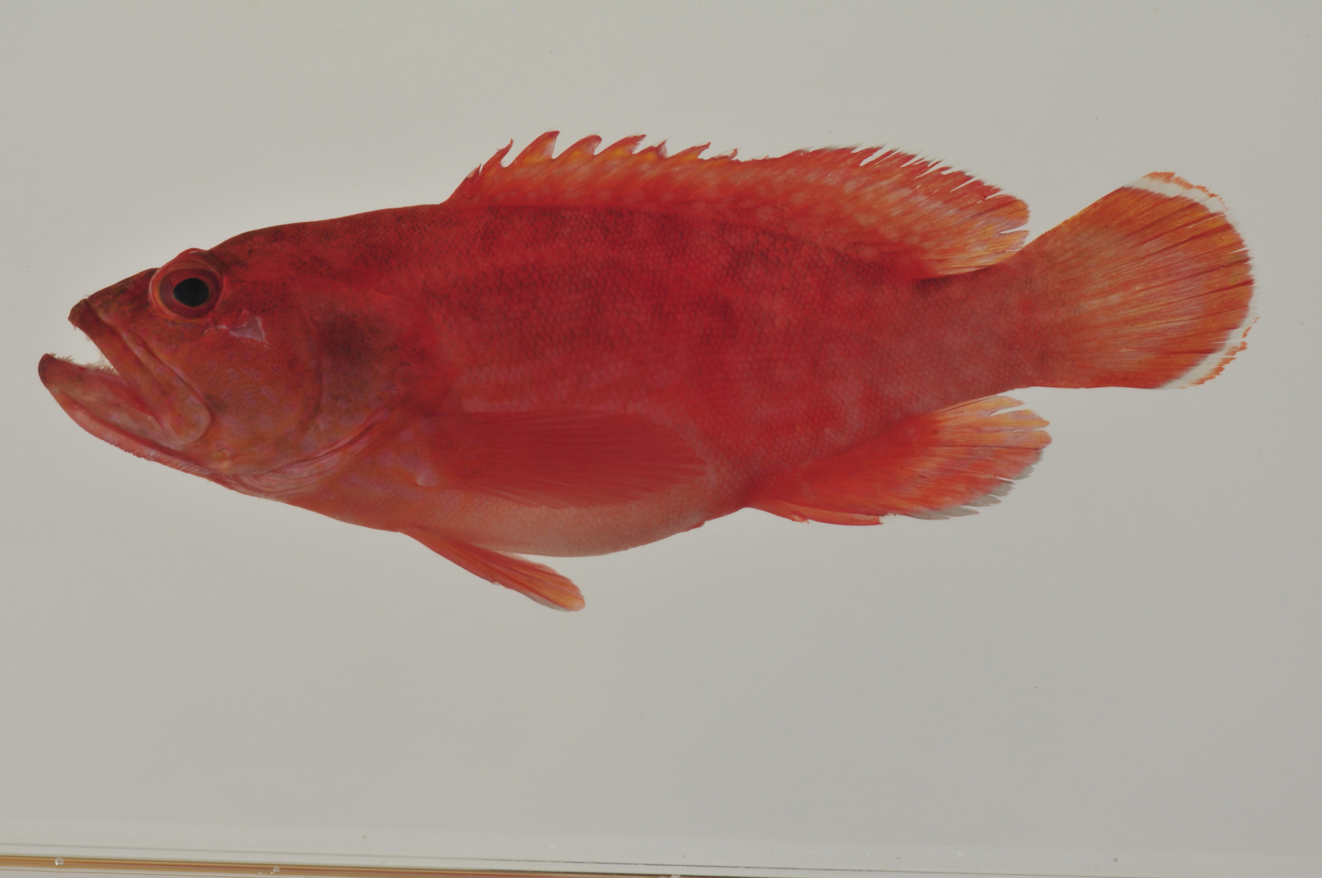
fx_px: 5777
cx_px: 661
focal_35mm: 158
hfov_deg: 13.1
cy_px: 439
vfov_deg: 8.7
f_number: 36
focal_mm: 105
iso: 200
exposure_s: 1/60
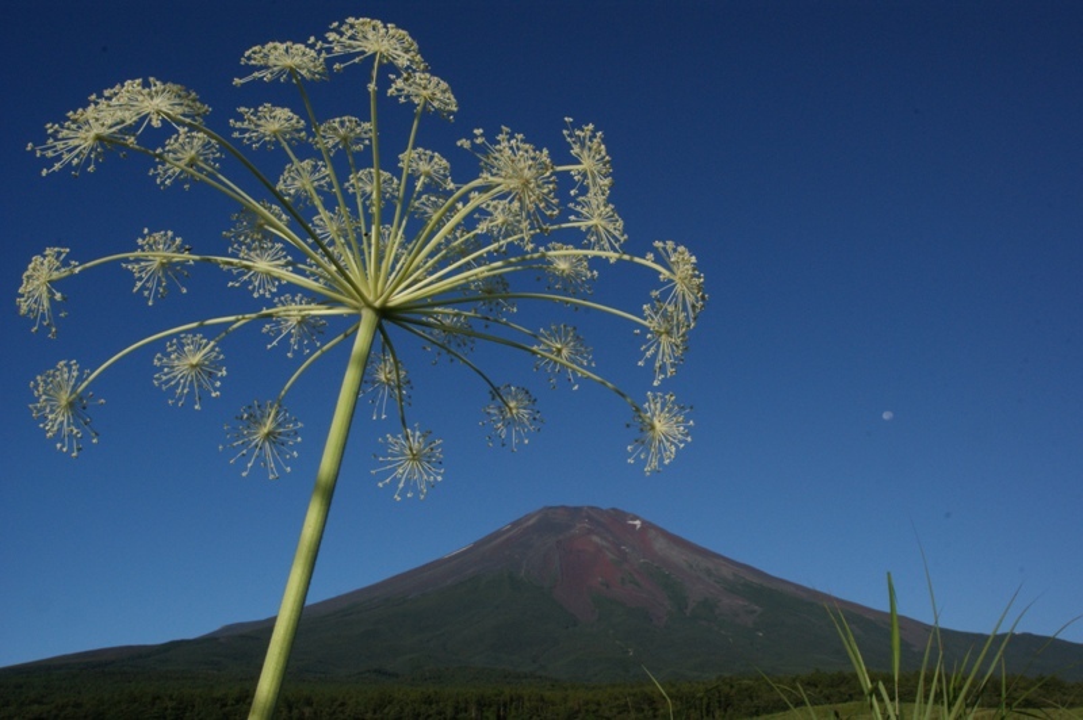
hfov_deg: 57.3
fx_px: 992
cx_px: 542
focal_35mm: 33
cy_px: 360
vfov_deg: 39.9
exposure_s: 1/200
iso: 400
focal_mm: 22
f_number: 25
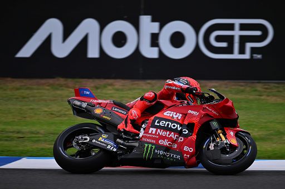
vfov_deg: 3.4
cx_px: 142
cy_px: 94
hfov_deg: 5.2
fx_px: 3165
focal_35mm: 400
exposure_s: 1/800
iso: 250
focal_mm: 400
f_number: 4.5
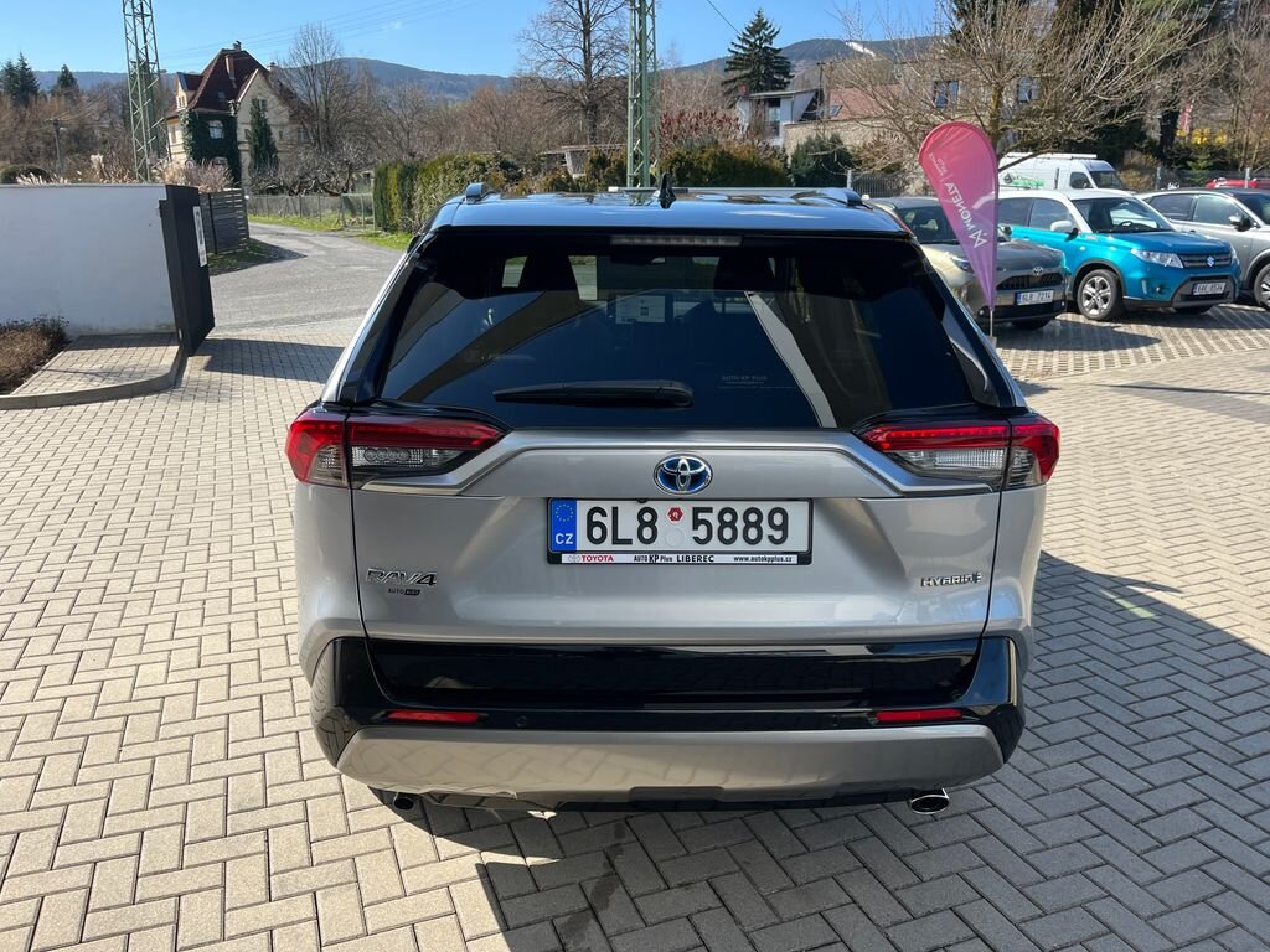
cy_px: 476
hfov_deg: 67.3
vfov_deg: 53.1
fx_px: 954
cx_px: 635
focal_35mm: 26
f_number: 1.6
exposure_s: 1/1252
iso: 50
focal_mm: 5.1
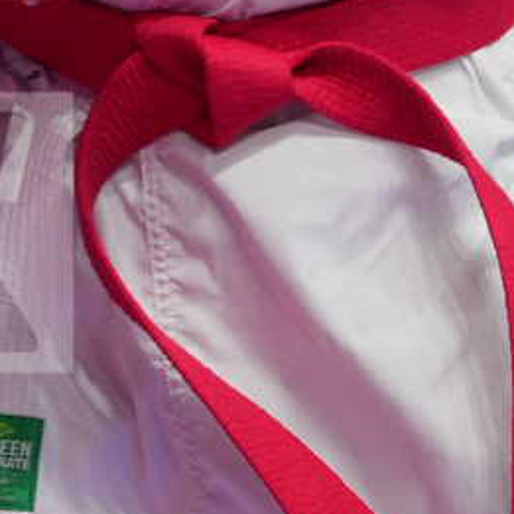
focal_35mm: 1517
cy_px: -313
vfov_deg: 1.2
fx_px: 25485
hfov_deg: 1.2
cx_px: 973
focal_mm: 194
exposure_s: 1/1000
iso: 500
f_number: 2.8
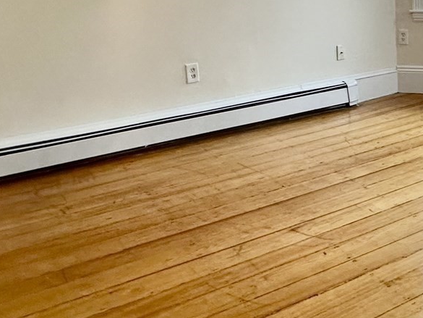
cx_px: 362
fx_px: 599
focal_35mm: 49
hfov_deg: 37.0
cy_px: 33
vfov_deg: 28.6
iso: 200
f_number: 2.2
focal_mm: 2.22
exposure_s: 1/120
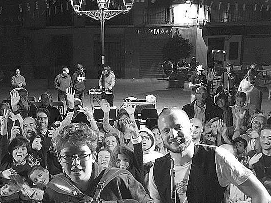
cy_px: 150
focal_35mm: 55
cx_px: 78
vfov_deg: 26.3
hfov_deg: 34.4
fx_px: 431
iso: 125
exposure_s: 1/10
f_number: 2.2
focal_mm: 4.15
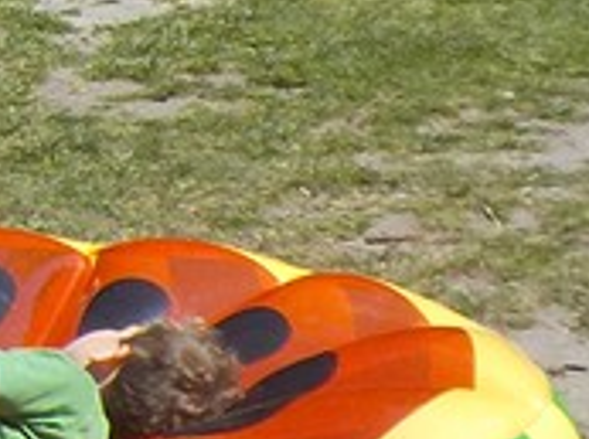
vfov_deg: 8.2
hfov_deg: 10.3
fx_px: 3022
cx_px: -575
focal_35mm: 178
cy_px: -180
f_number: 3.3
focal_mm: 4.1
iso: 125
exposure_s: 1/1250
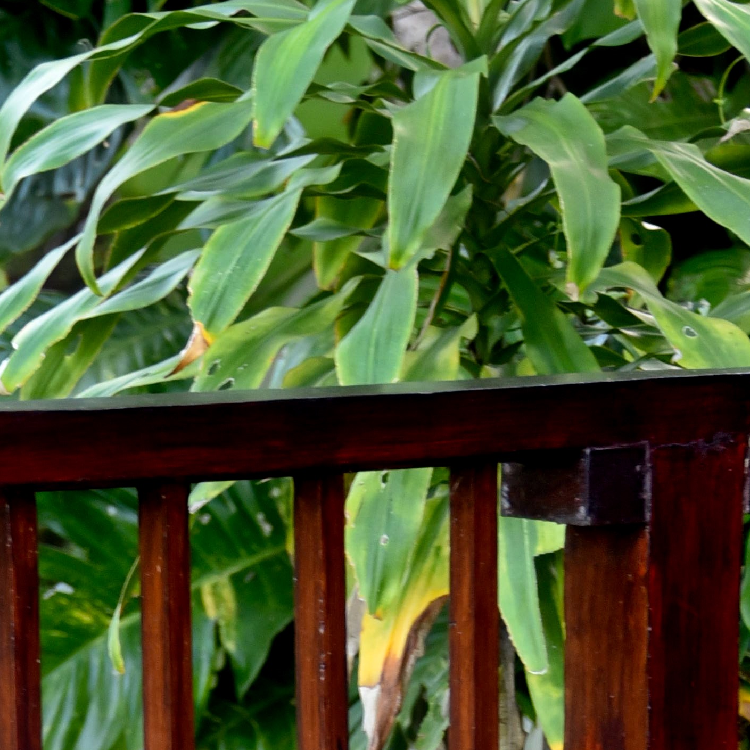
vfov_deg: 3.9
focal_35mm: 443
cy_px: 961
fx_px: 10859
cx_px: 46
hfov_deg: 4.0
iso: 1000
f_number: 5.6
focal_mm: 122
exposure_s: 1/125
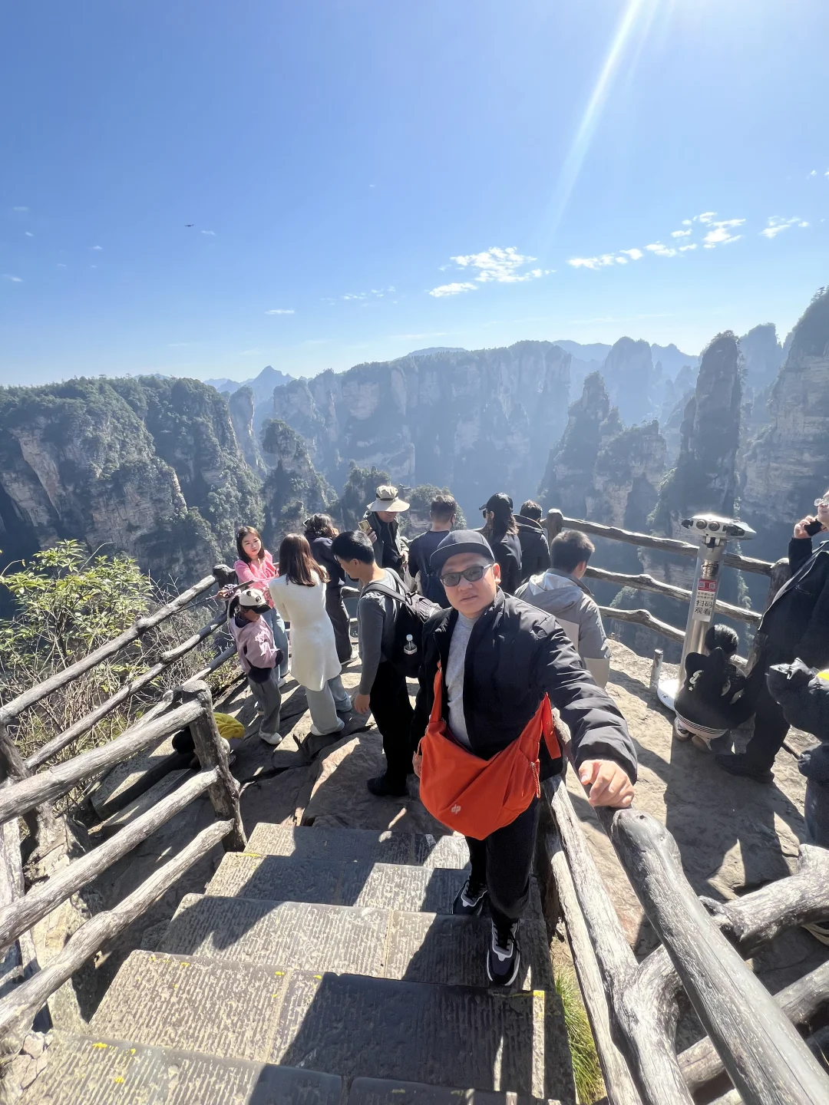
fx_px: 415
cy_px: 552
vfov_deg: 106.2
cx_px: 414
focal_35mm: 13
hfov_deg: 89.9
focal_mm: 1.57
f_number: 1.8
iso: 32
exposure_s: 1/541
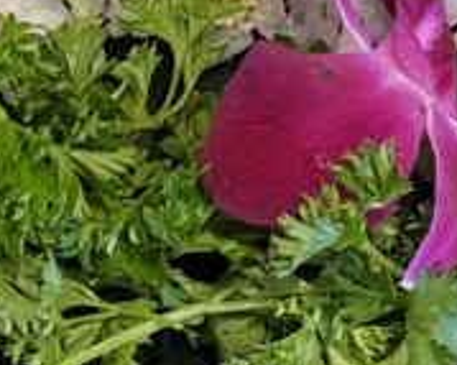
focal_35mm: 145
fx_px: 1960
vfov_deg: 10.1
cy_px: -273
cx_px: 61
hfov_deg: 13.2
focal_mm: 4.25
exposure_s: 1/60
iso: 250
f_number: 1.8
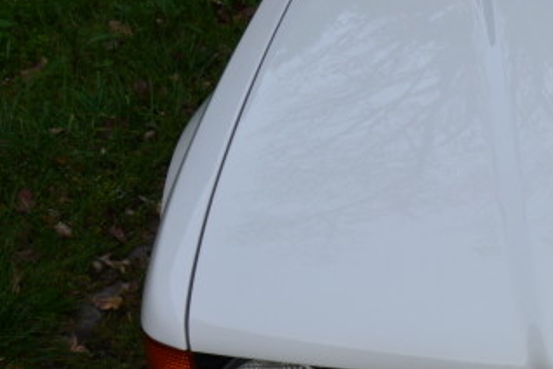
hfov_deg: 16.3
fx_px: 1782
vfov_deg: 11.8
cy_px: 295
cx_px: 807
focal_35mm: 116
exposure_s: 1/100
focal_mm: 24
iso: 200
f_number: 11
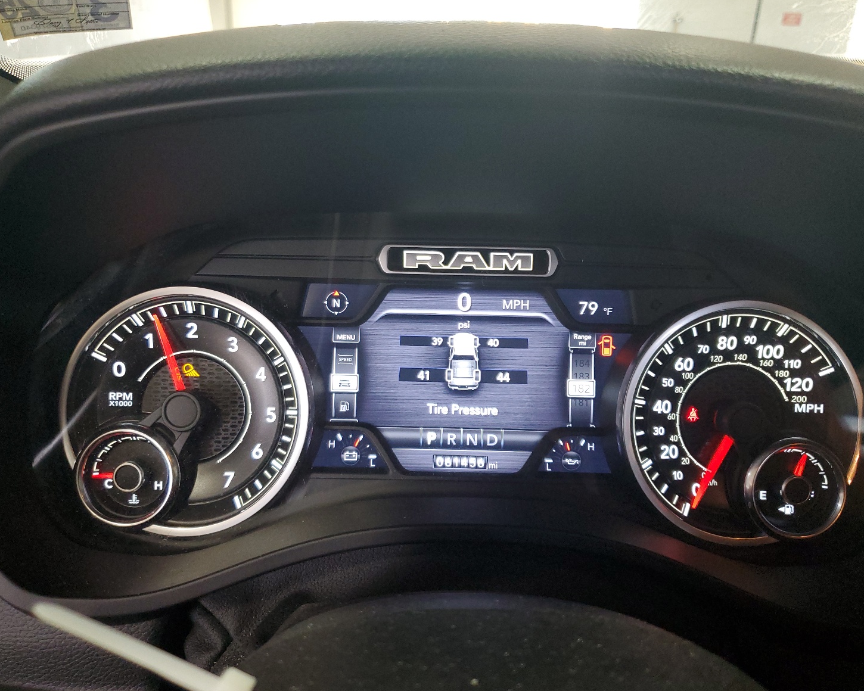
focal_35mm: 28
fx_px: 716
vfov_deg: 51.5
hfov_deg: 62.2
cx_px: 434
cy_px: 352
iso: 169
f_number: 1.5
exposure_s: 1/60.2
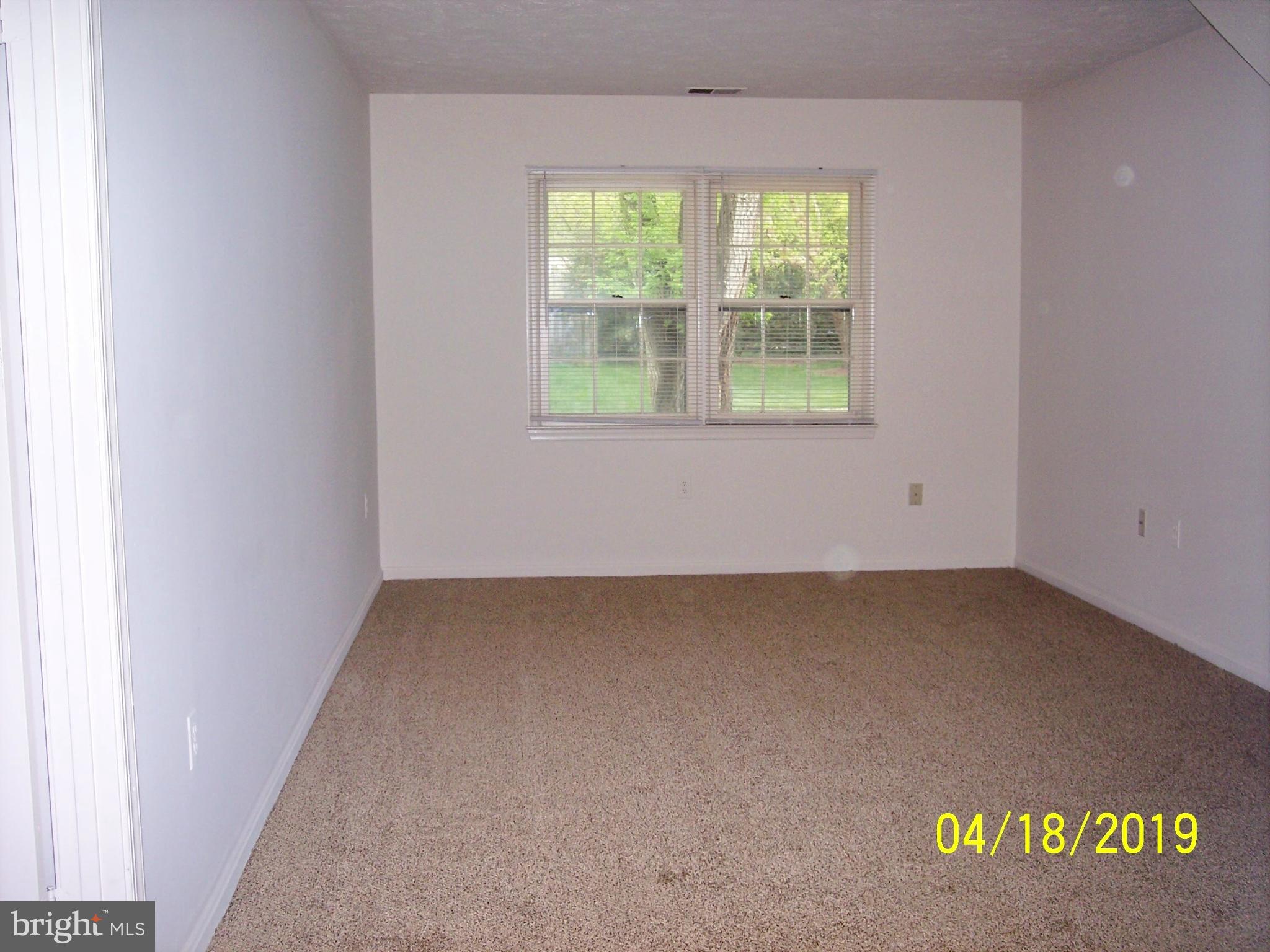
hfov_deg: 47.9
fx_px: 1431
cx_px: 635
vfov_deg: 36.8
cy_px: 476
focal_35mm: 39
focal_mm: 8
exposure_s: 1/60
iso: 100
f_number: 2.8
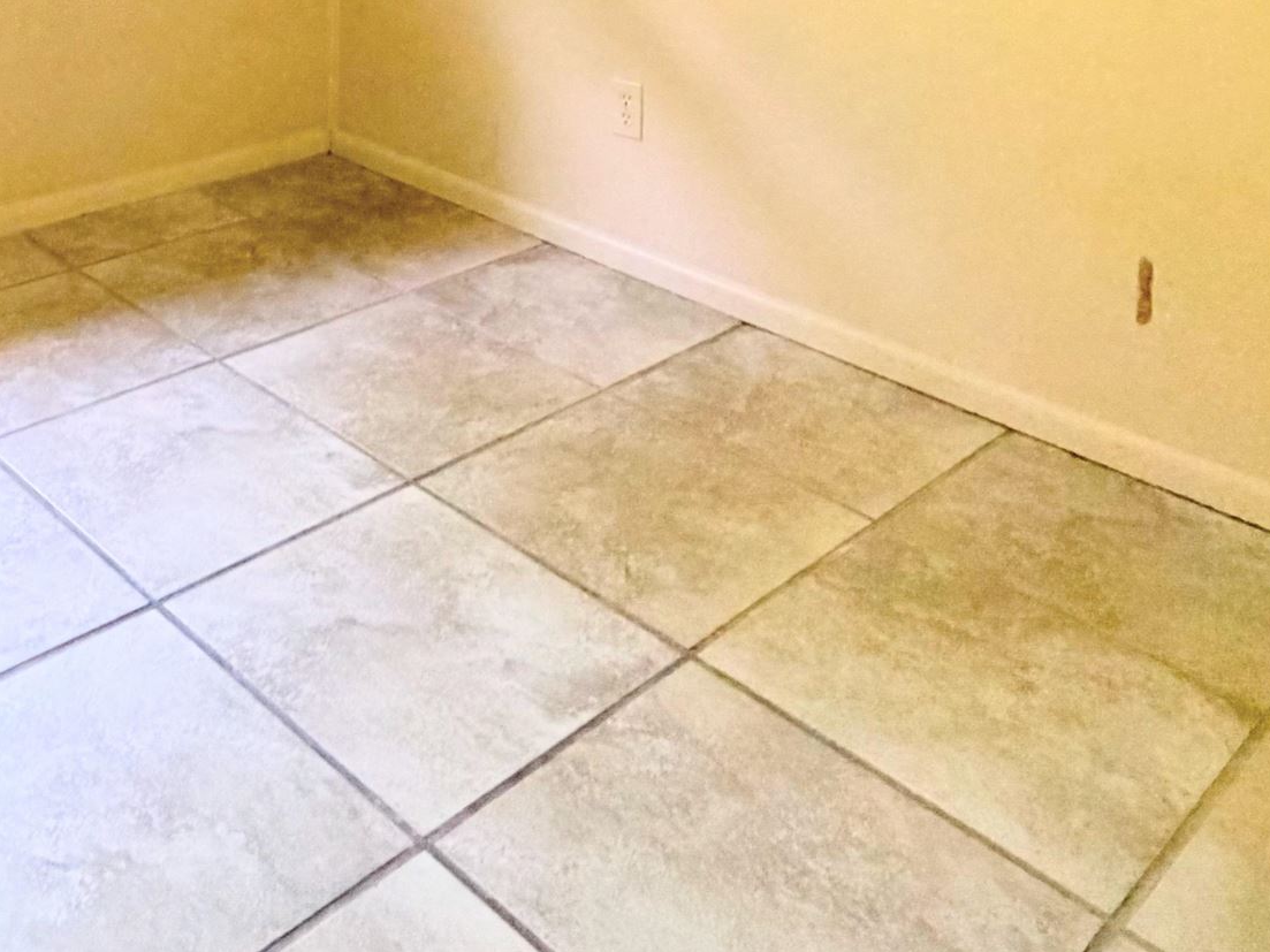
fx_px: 1431
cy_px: -242
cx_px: 218
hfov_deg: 45.0
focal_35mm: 39
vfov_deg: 30.3
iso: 500
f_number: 2.2
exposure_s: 1/60
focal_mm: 2.22
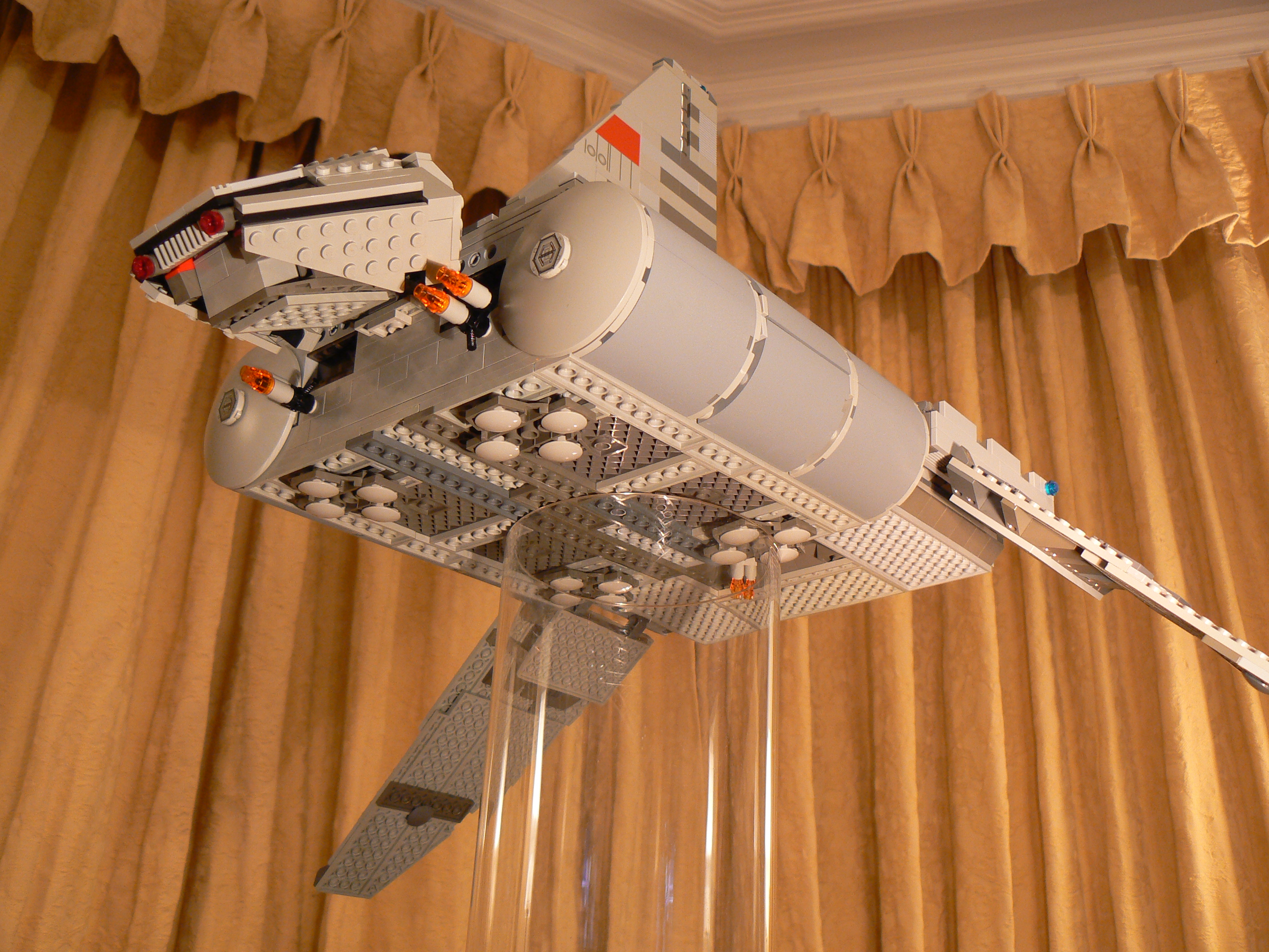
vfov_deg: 39.7
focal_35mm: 36
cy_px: 476
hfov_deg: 51.4
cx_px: 634
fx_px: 1320
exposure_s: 1/4
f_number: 3.2
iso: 100
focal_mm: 6
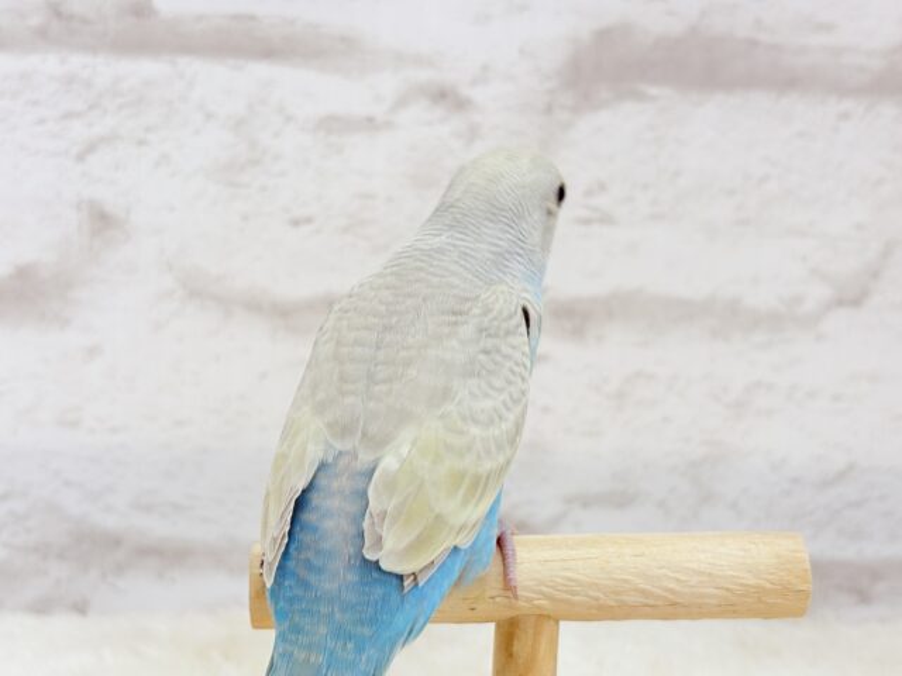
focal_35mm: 52
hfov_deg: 36.8
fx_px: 1355
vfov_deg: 28.0
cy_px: 338
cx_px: 451
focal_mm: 5.96
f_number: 1.6
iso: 32
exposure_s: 1/50
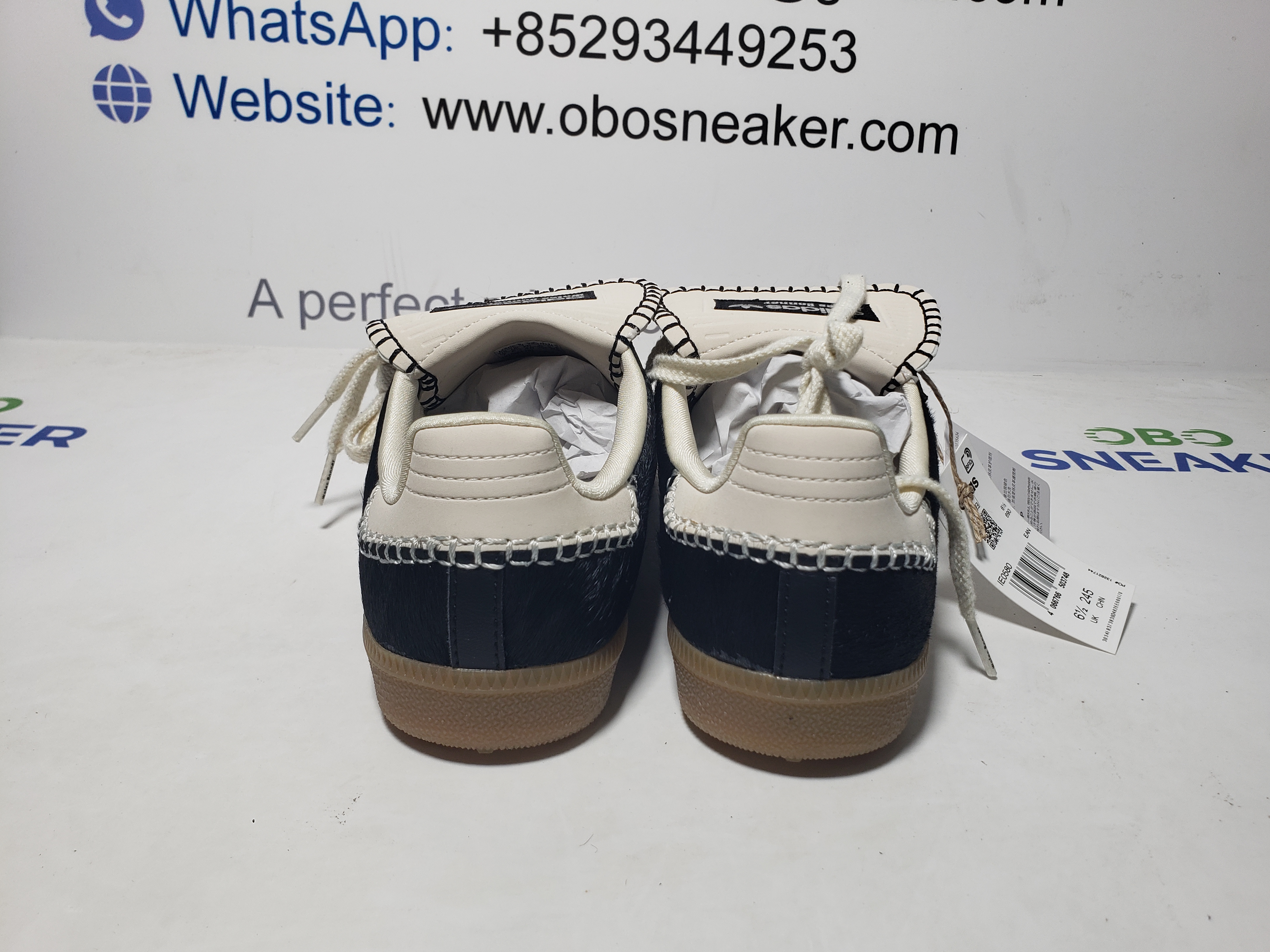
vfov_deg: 51.3
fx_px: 991
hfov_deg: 65.3
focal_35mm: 27
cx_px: 654
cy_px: 492
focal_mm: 4.3
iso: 50
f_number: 2.4
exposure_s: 1/210
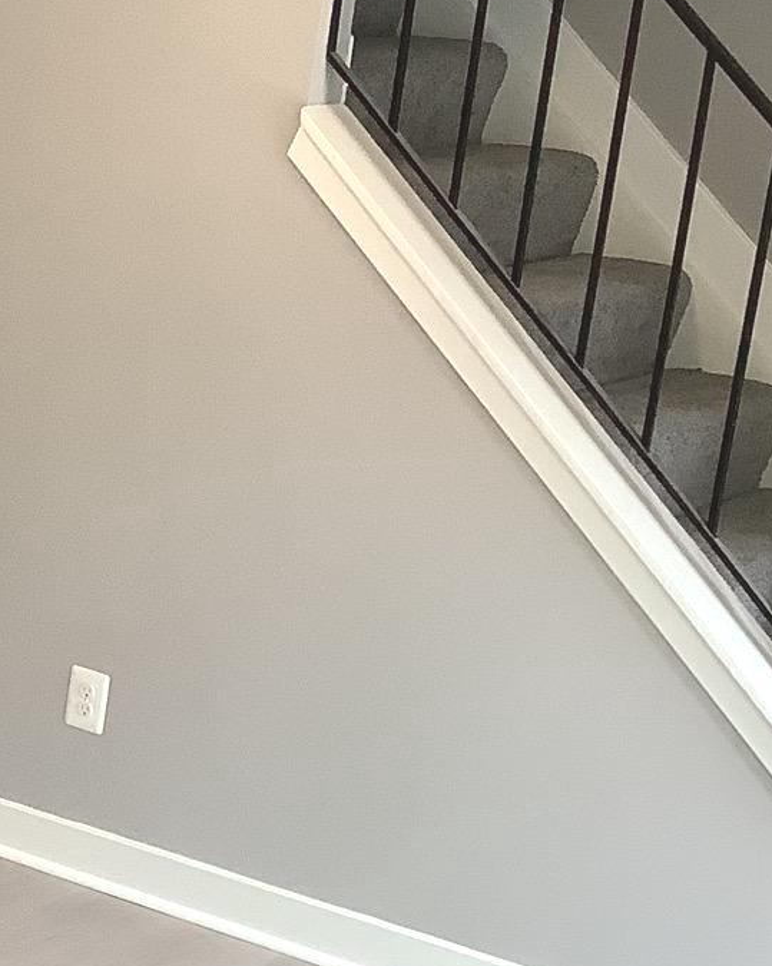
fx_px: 2628
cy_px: 644
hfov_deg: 15.2
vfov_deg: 20.7
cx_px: -460
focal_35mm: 92
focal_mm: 3.3
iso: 80
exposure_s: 1/60
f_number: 2.4
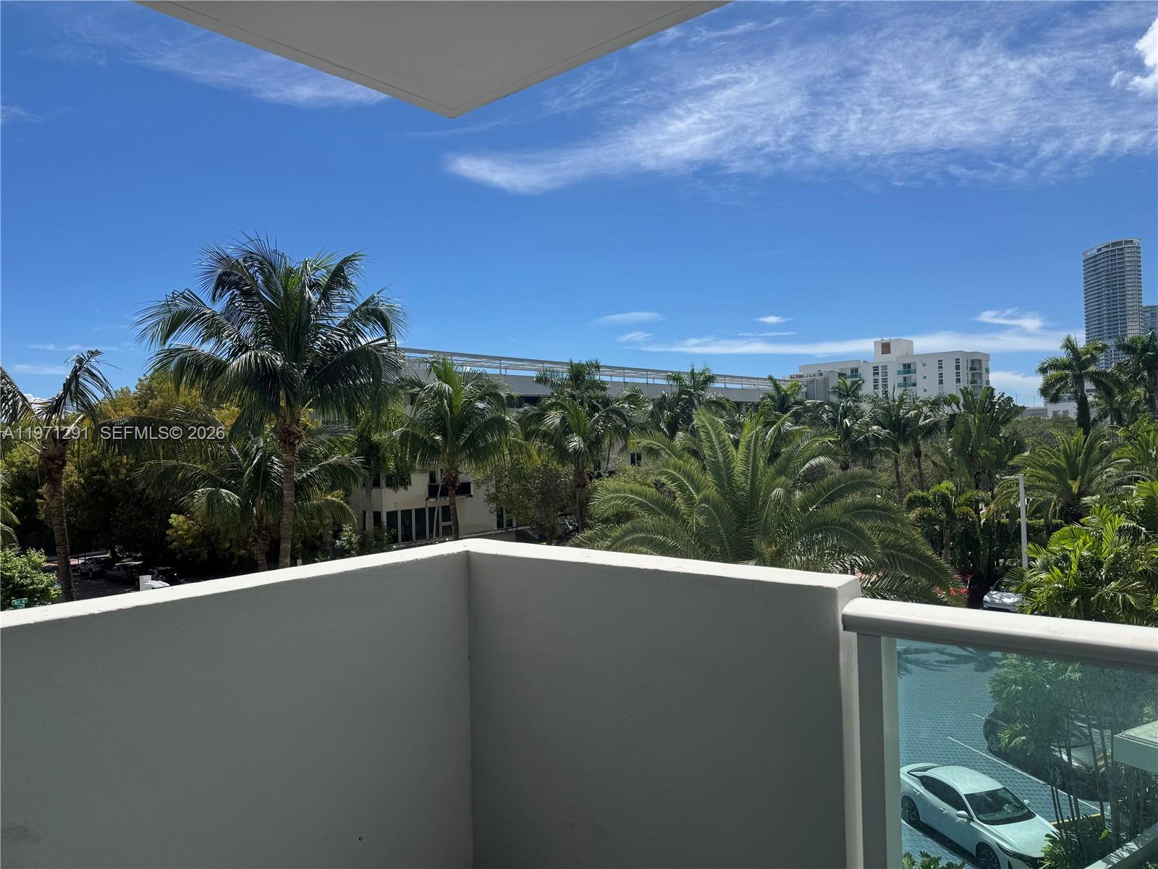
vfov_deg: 56.8
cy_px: 434
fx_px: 803
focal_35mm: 24
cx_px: 579
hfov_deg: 71.6
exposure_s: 1/6410
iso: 80
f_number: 1.78
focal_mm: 6.76
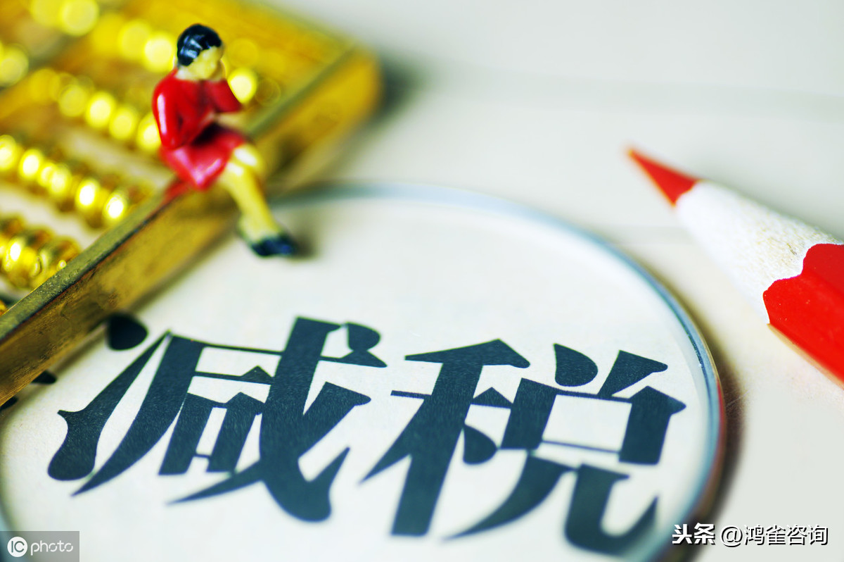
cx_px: 422
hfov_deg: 13.7
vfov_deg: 9.1
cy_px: 281
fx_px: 3514
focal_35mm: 150
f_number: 2.8
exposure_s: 1/160
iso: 100
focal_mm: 100
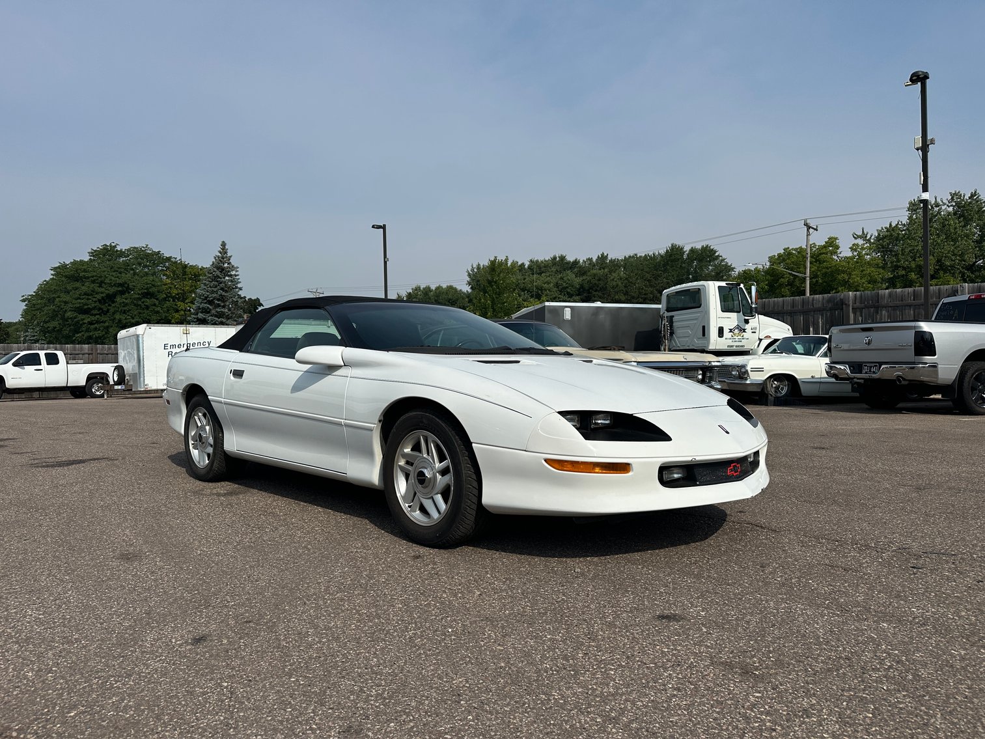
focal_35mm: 24
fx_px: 683
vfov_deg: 56.8
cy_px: 370
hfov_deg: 71.6
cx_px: 492
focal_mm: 6.86
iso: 80
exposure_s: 1/9709
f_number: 1.78
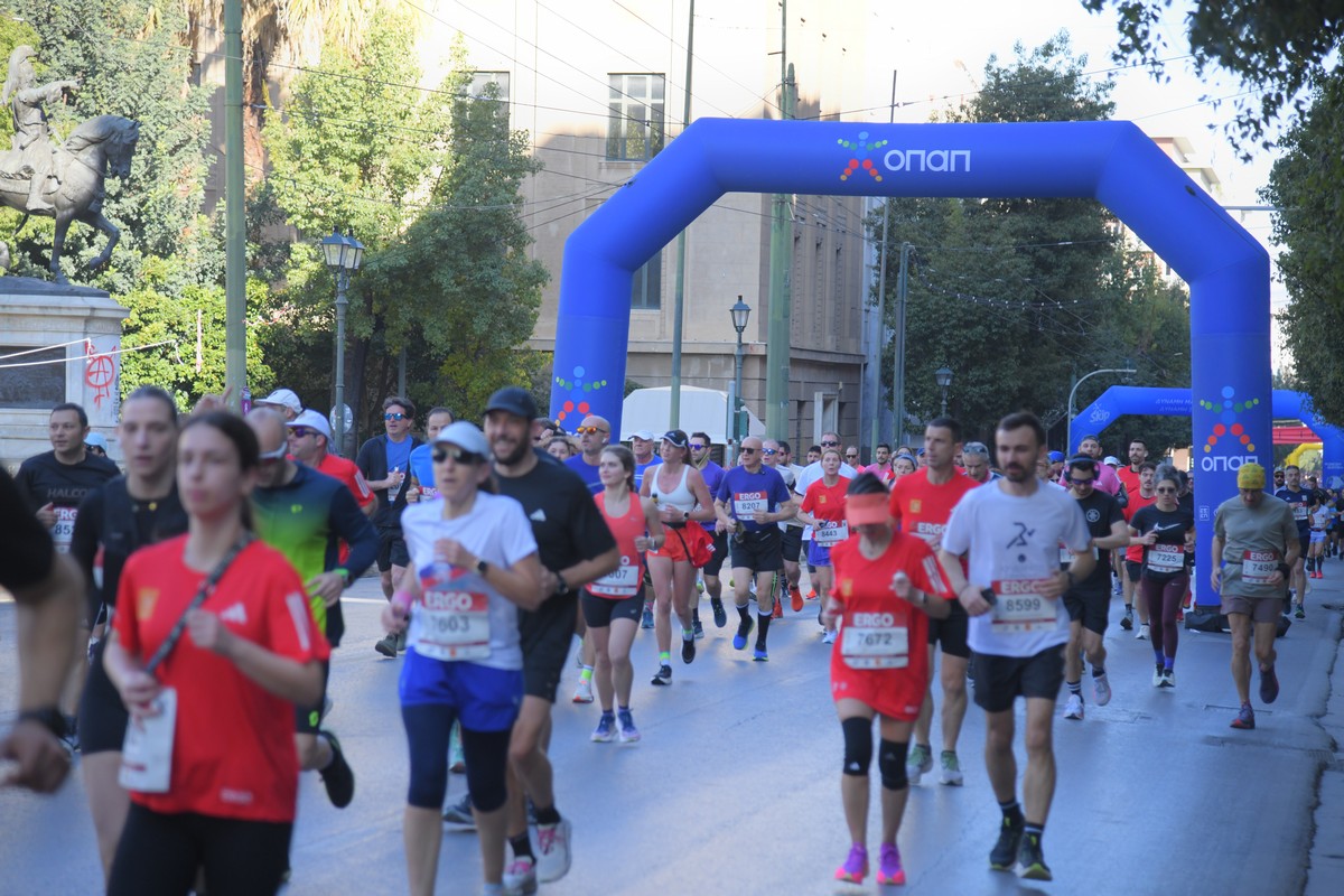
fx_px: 3658
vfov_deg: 14.0
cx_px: 672
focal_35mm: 98
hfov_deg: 20.8
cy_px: 448
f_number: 4
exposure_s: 1/1000
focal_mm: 98
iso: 800
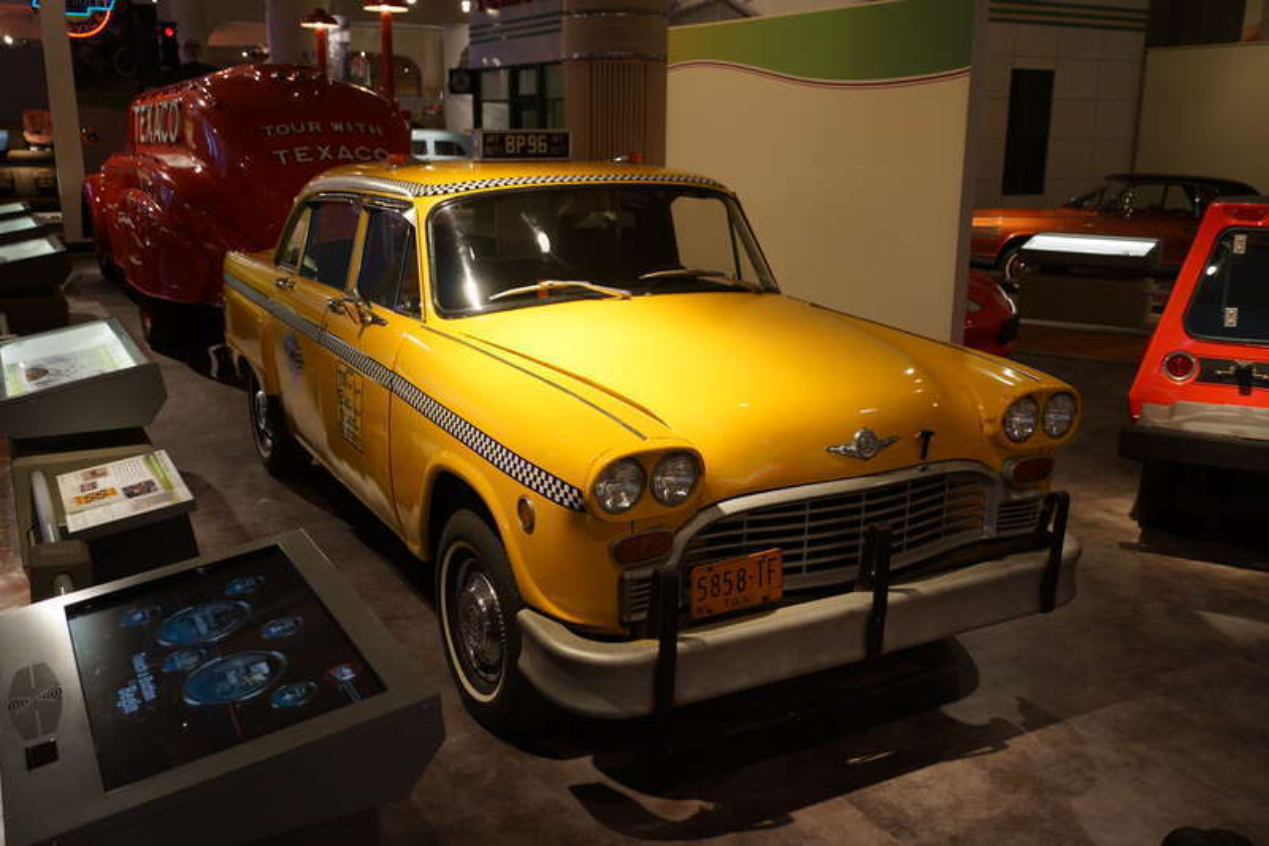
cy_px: 423
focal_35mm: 33
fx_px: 1163
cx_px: 634
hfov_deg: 57.2
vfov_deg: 40.0
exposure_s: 1/60
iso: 400
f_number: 4
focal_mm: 22
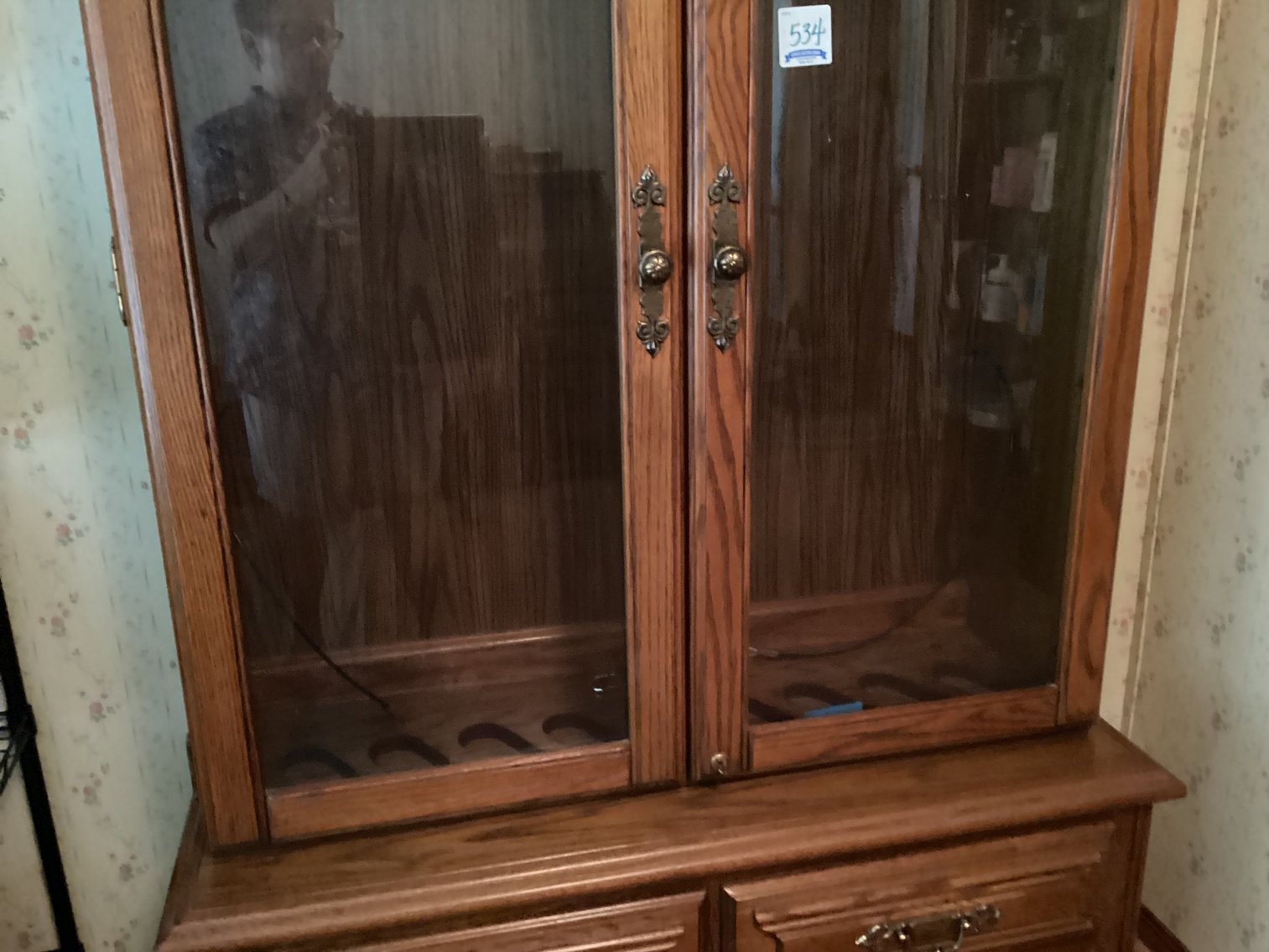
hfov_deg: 58.3
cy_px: 476
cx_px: 634
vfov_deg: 45.4
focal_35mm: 31
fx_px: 1137
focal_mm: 3.3
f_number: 2.4
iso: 800
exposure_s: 1/15
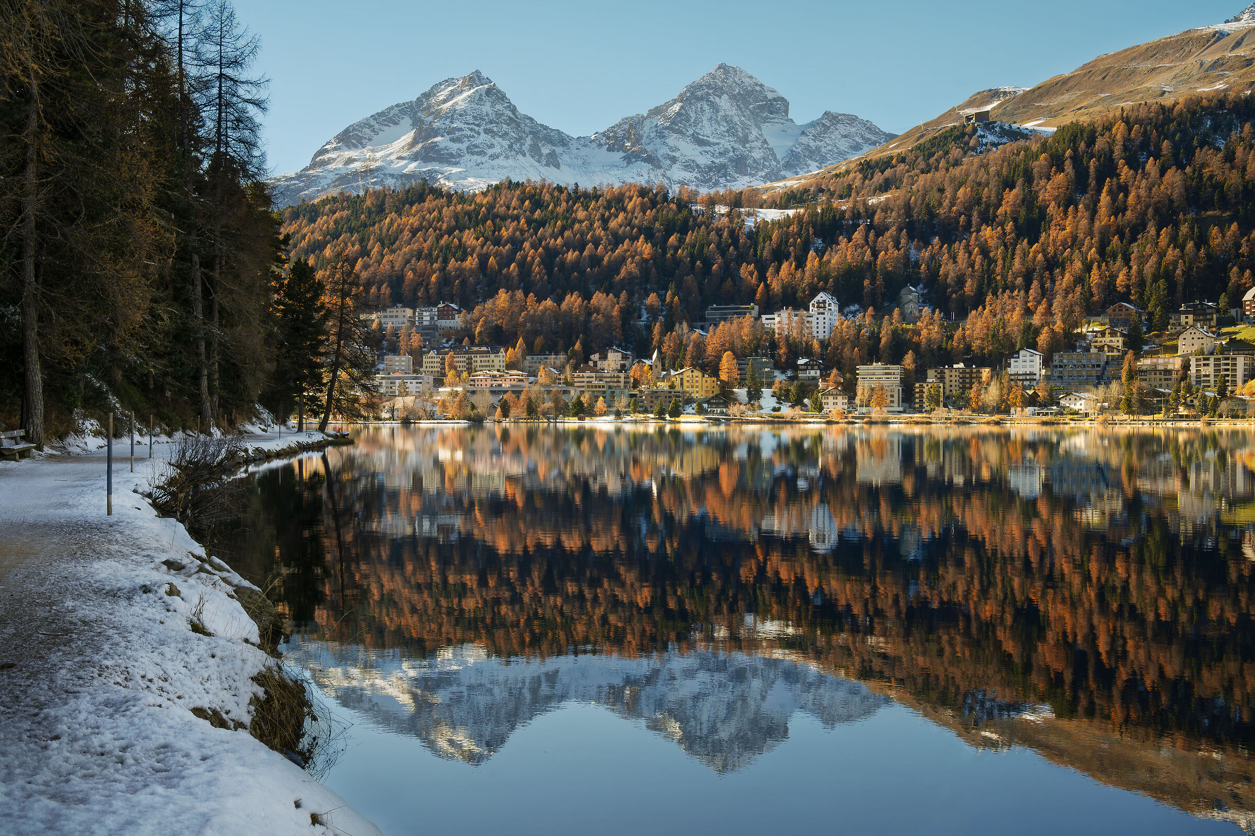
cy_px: 418
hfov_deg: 49.6
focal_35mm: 39
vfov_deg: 34.2
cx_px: 628
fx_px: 1359
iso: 200
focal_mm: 39
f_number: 13
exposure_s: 1/100
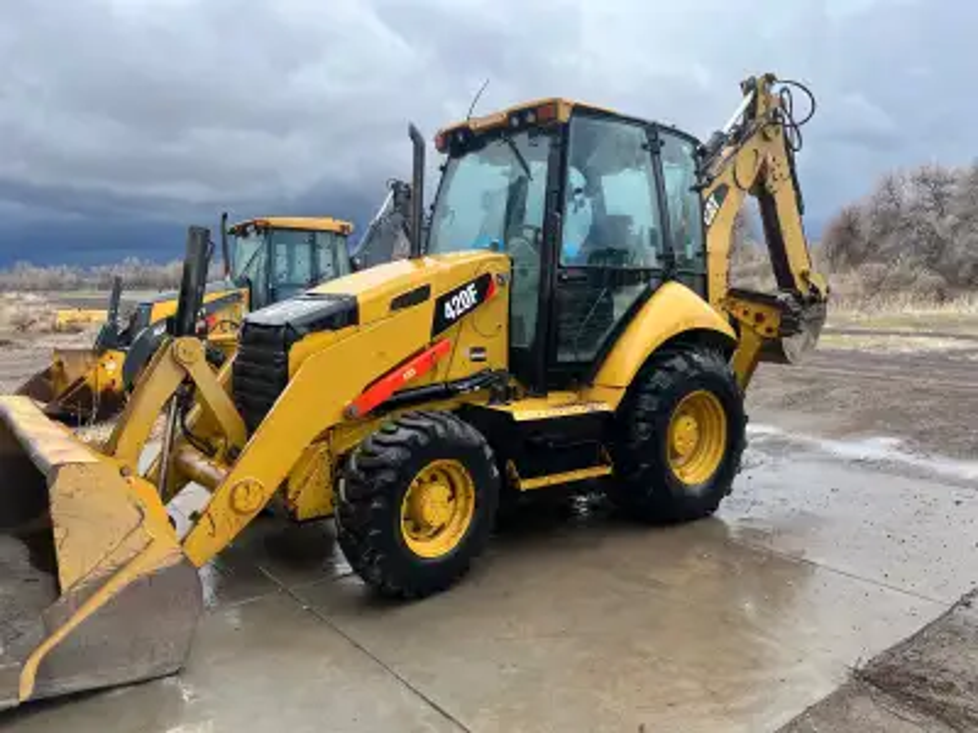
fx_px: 735
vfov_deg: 53.1
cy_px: 366
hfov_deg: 67.3
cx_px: 489
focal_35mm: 26
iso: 50
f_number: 1.6
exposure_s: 1/804
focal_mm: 5.1
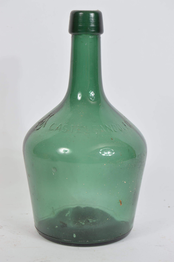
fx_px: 599
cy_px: 131
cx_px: 87
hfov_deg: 16.5
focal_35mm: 82
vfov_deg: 24.6
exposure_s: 1/80
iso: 100
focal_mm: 55
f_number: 9
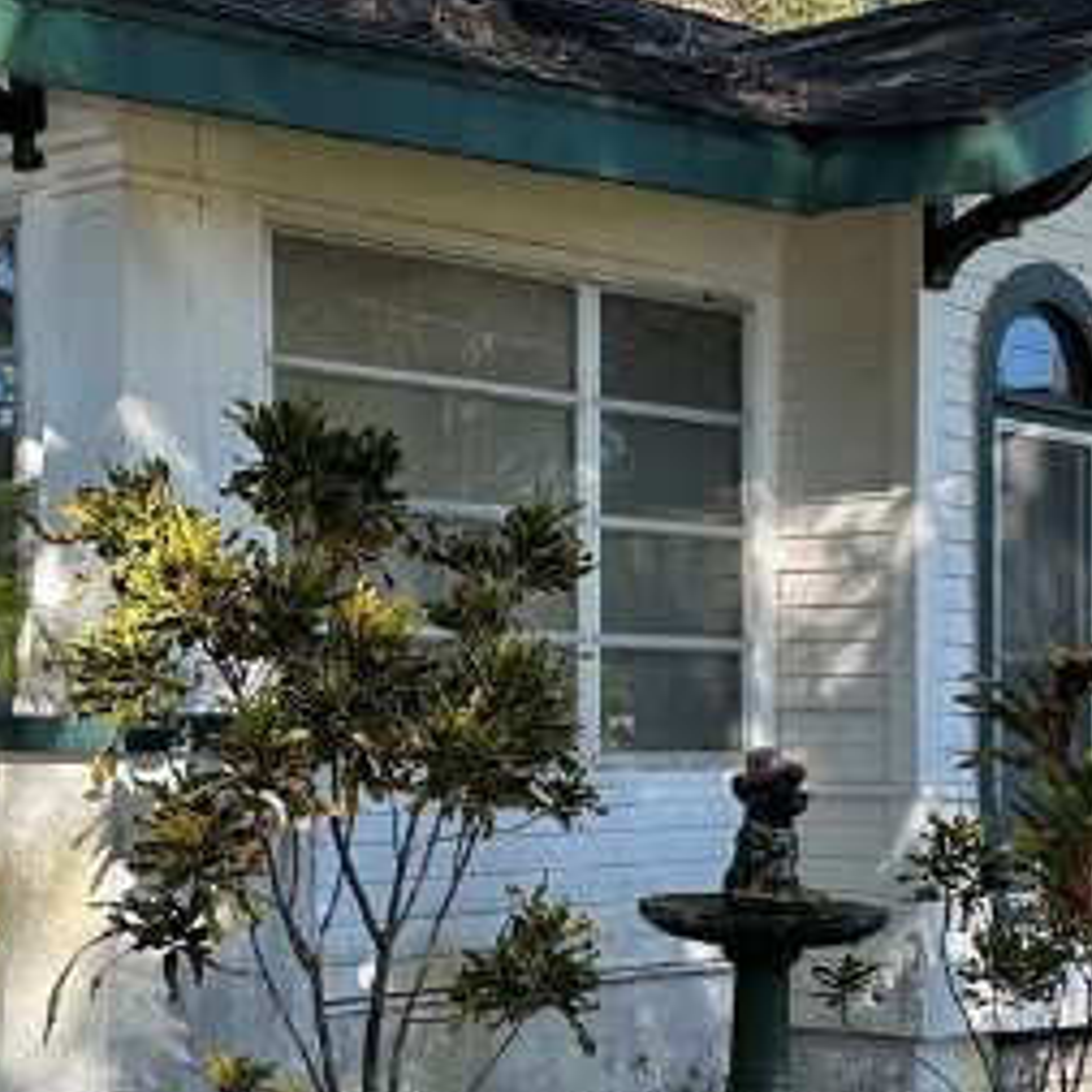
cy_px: 712
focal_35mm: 86
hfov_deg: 20.1
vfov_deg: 20.1
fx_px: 3069
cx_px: 704
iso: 80
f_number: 1.78
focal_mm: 6.86
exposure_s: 1/910
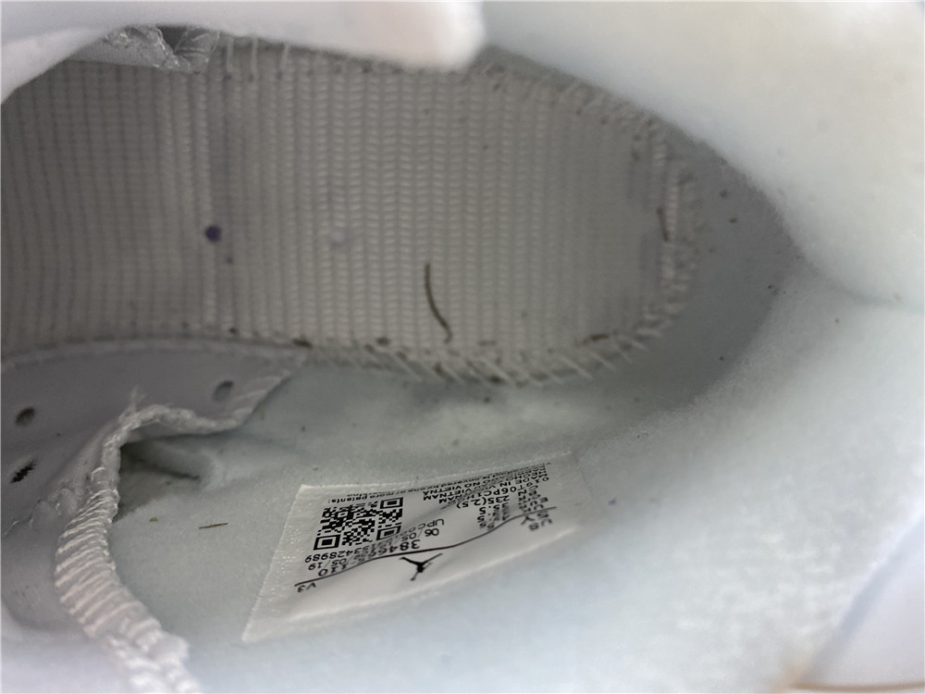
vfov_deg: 53.1
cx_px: 462
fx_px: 695
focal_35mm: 26
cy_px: 347
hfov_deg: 67.3
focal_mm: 4.25
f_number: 1.8
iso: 200
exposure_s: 1/50
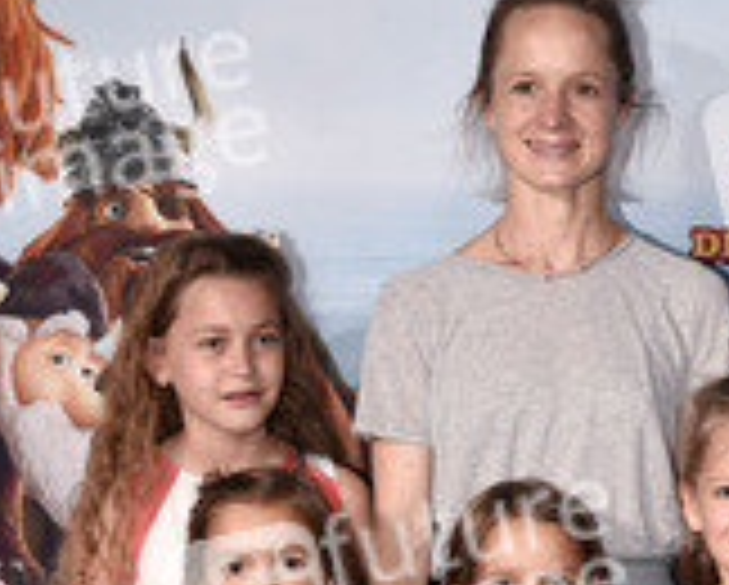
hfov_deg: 17.2
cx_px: 526
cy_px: 814
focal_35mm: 111
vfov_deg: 13.3
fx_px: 2398
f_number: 6.3
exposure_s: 1/125
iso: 1000
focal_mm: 48
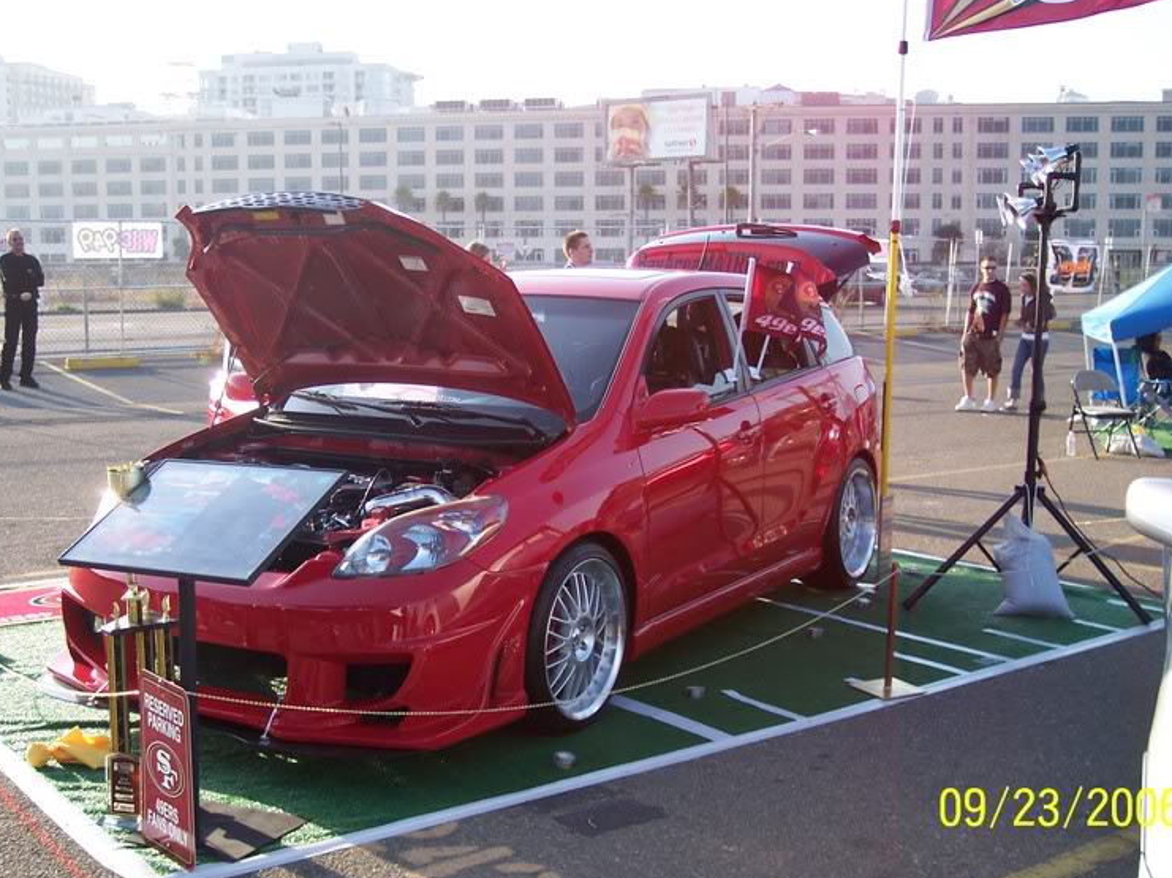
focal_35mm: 41
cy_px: 452
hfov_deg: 45.8
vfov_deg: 35.1
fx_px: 1387
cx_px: 614
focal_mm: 8
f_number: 2.8
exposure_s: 1/500
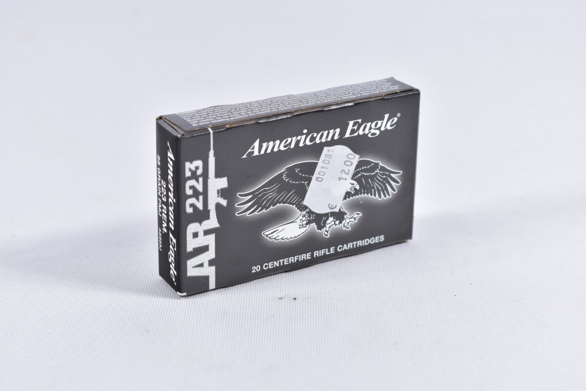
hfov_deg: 24.6
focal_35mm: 82
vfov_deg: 16.6
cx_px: 293
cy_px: 196
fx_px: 1343
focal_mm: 55
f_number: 5.6
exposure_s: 1/50
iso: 640
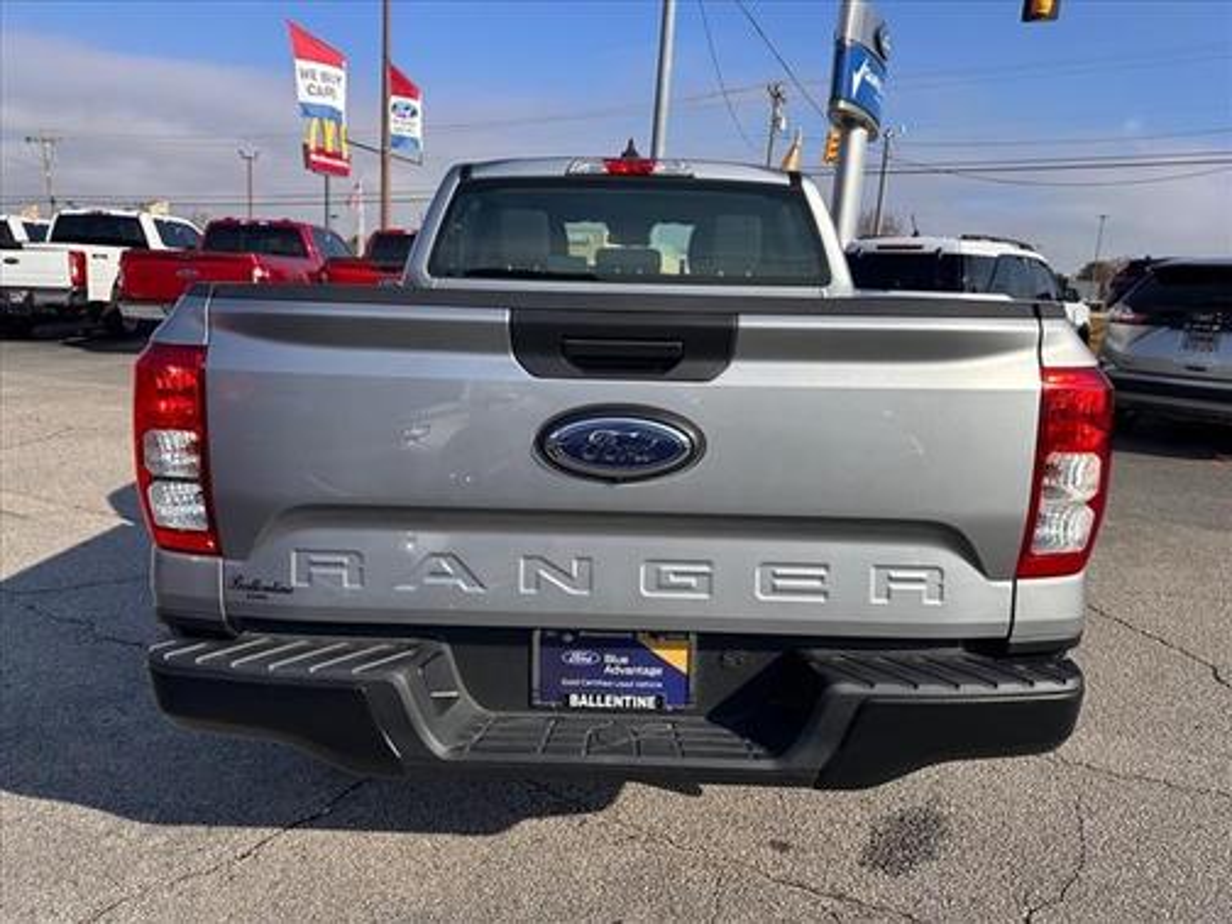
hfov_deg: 71.6
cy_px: 462
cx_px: 616
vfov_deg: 56.8
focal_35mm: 24
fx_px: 854
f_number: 1.78
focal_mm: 6.86
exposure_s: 1/4762
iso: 80
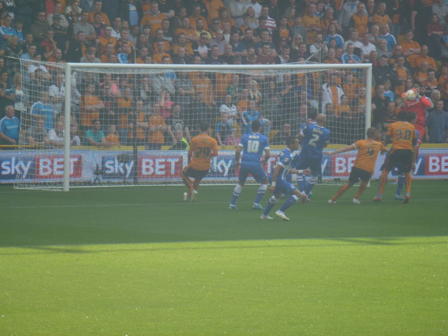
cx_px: 224
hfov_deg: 5.2
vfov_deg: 3.9
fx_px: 4970
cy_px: 168
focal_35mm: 384
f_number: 5.9
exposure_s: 1/250
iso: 100
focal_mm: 68.8
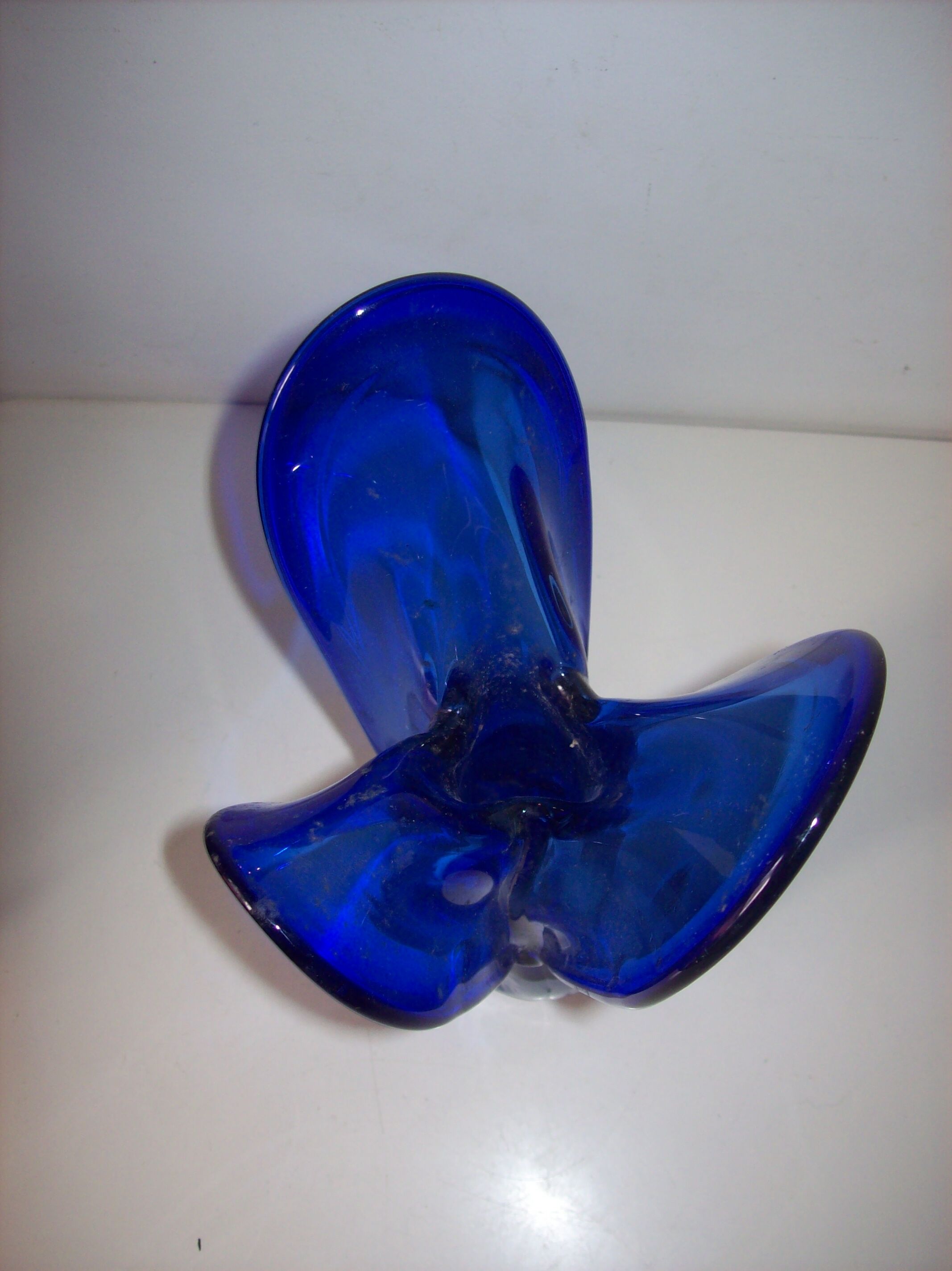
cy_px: 636
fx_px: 1321
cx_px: 476
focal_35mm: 36
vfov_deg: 51.4
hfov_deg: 39.6
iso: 80
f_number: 2.7
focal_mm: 6
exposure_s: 1/64
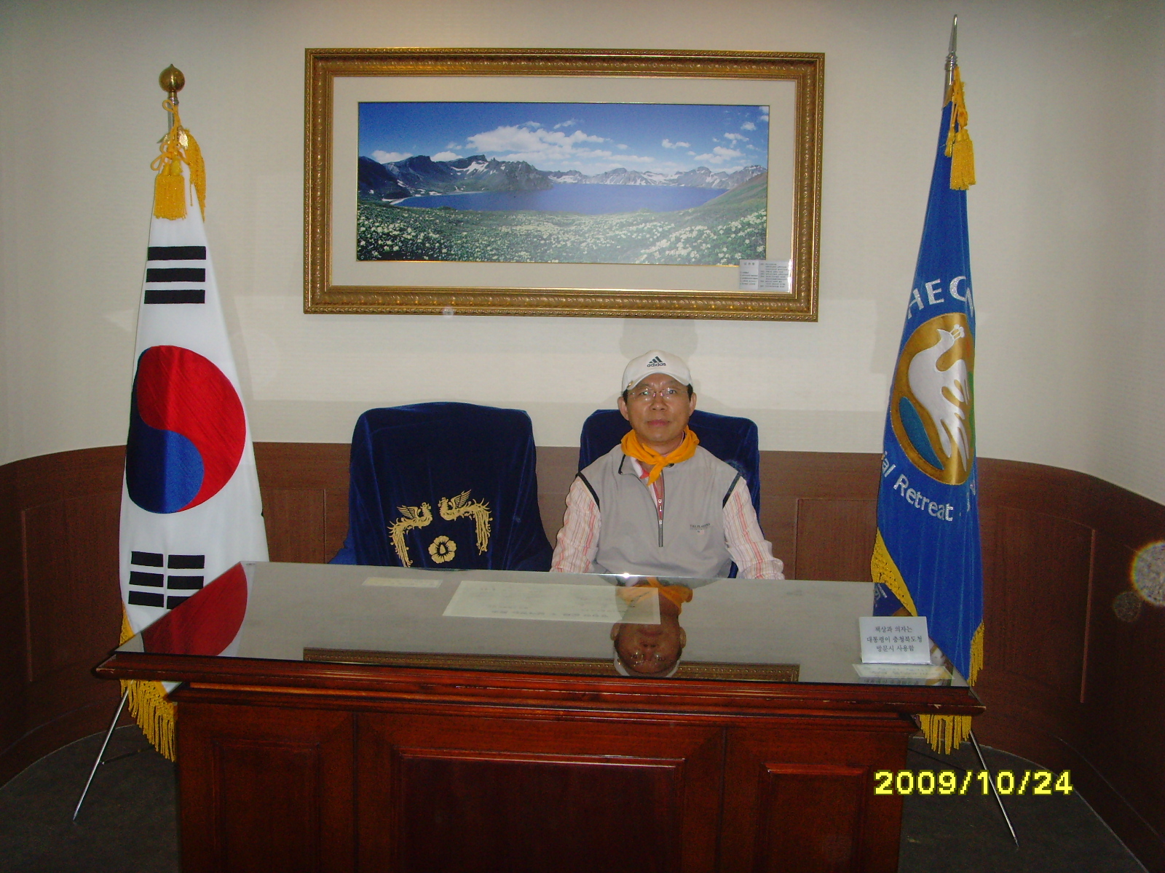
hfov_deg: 47.9
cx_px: 582
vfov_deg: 36.8
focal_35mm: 39
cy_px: 436
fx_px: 1313
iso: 240
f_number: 3.5
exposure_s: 1/45
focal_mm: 6.6
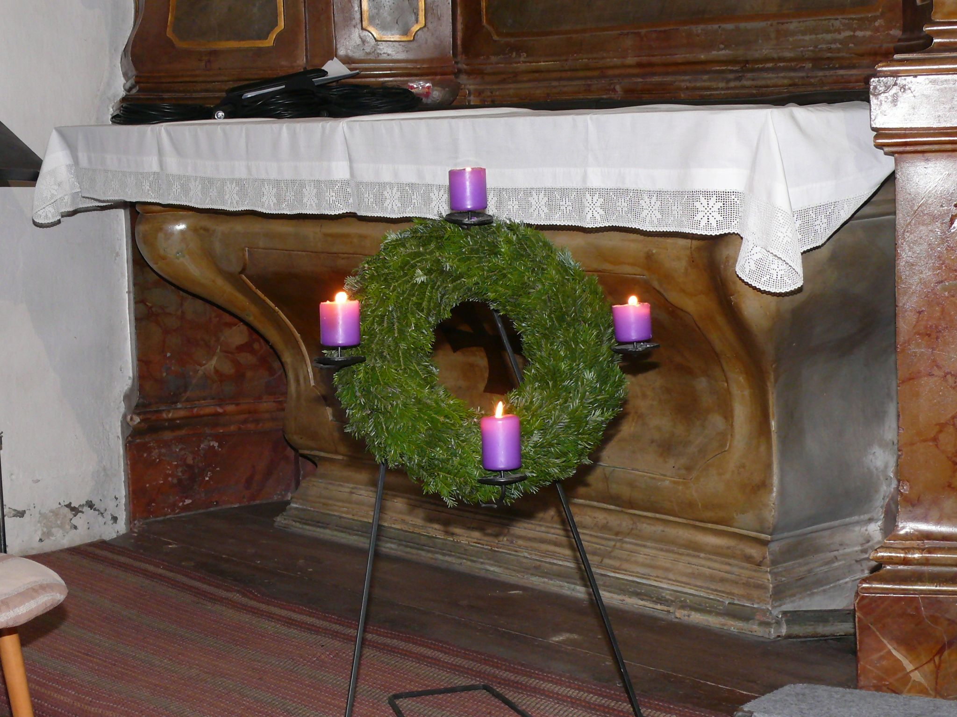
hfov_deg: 31.7
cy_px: 358
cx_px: 478
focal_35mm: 61
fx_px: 1686
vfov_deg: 24.0
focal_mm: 10.2
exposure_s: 1/30
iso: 200
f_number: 3.2
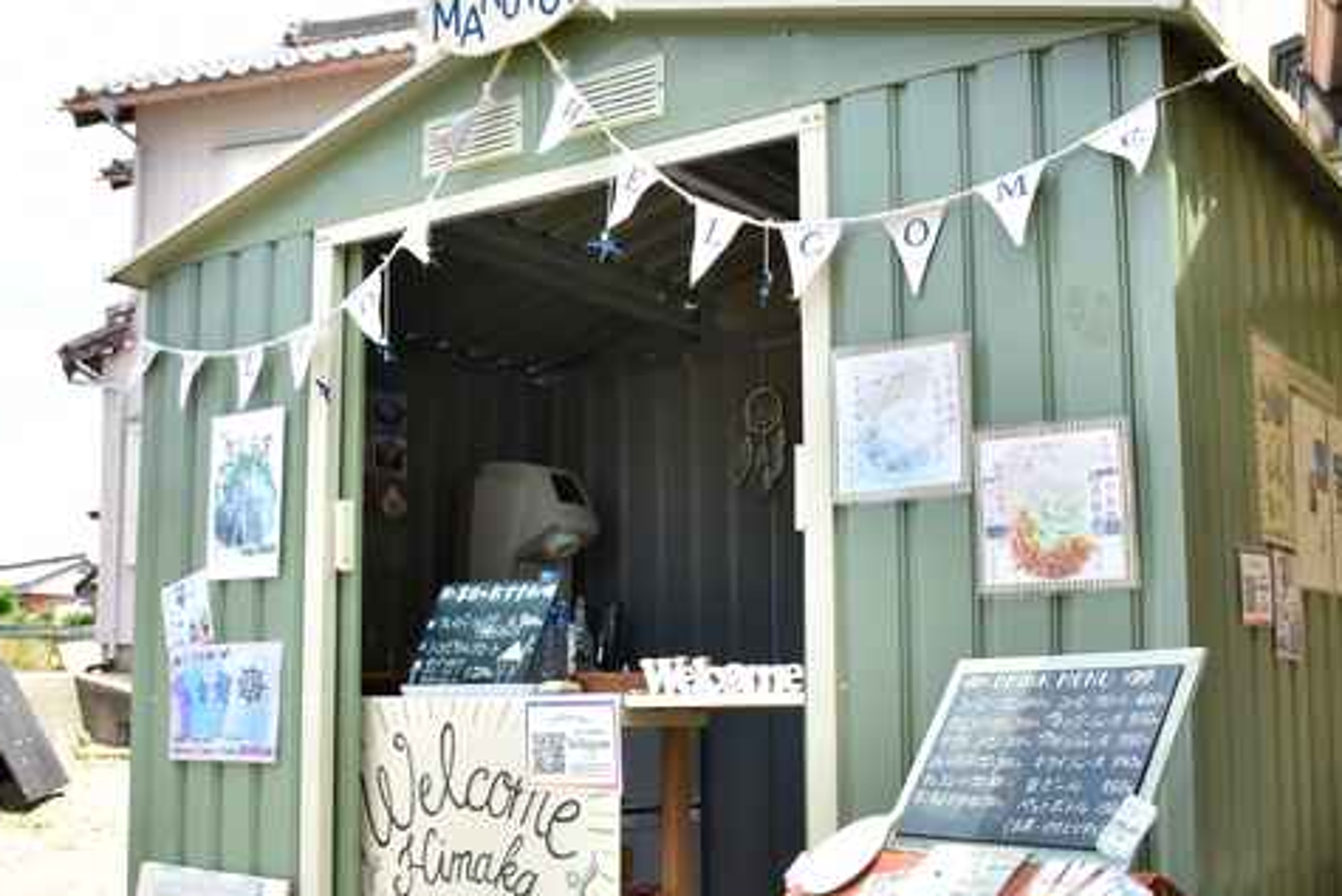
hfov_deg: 47.5
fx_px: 1521
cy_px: 572
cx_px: 757
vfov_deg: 32.6
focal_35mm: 41
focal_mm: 17
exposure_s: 1/500
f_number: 5.6
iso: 500
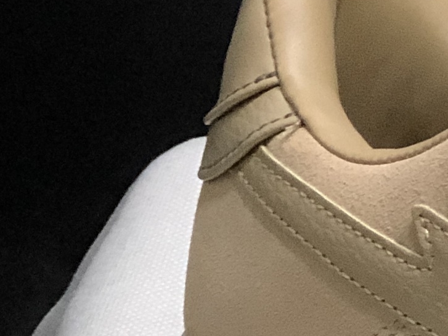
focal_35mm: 316
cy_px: 95
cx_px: 1061
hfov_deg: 6.0
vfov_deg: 4.7
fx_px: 4089
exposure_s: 1/30
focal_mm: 6.6
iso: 100
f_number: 2.8
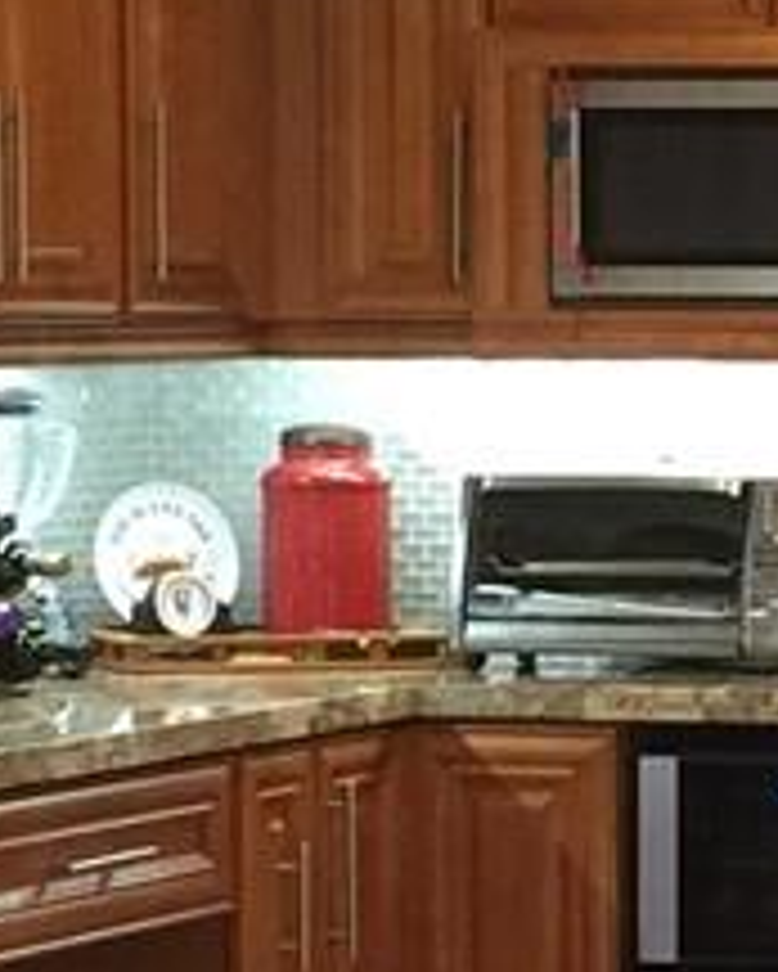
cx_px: 1480
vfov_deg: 9.2
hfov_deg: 7.1
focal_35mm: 210
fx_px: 6040
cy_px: 770
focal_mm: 4.15
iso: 80
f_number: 2.2
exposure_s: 1/15
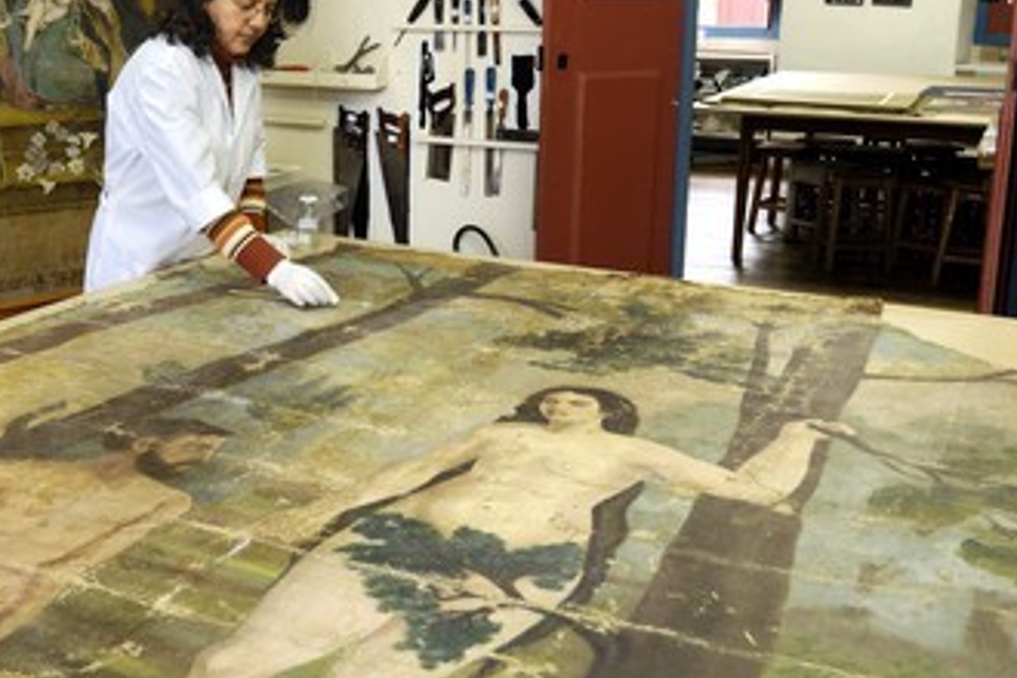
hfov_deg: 46.0
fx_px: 1186
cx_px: 379
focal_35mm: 42
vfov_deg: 31.8
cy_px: 274
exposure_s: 1/5
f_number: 6.3
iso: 100
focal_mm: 22
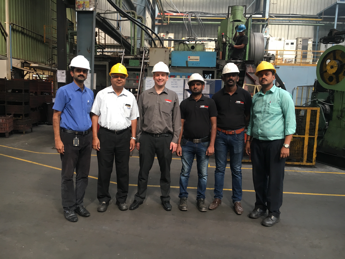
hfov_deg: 61.7
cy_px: 130
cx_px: 172
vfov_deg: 48.2
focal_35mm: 29
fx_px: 289
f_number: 2.2
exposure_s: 1/33
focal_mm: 4.15
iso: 80
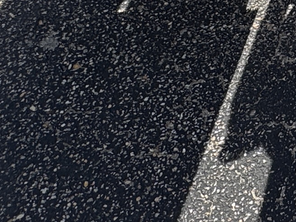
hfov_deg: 18.8
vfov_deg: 14.0
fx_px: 744
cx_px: 487
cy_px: -239
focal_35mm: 87
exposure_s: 1/357
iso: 40
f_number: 2.2
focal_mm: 2.22
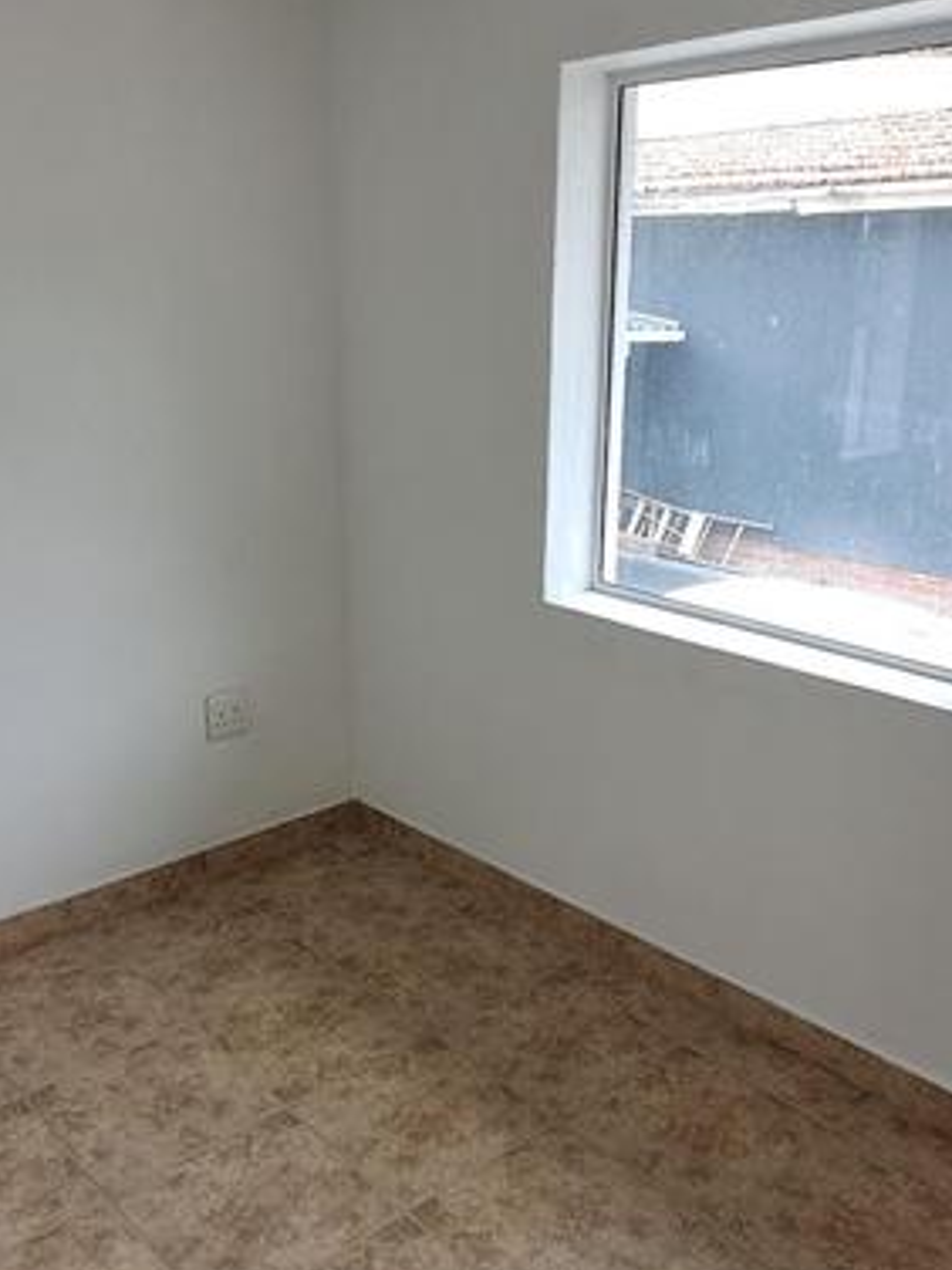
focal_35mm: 34
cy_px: 672
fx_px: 1247
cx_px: 462
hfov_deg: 41.8
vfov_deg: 53.9
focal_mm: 1.64
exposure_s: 1/100
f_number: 2.2
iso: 64
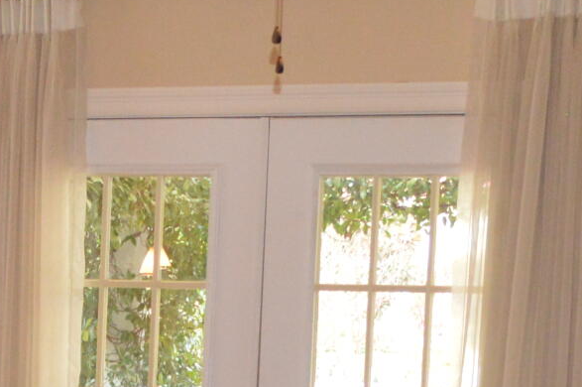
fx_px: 2228
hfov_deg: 14.4
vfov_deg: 9.3
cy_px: 776
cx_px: -113
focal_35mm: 138
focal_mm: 18
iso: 1400
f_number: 3.5
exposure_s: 1/60
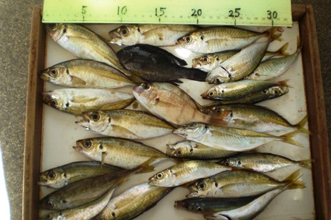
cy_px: 116
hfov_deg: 47.4
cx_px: 165
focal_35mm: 41
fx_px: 377
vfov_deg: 32.6
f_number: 3.1
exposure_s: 1/80
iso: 200
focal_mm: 6.3
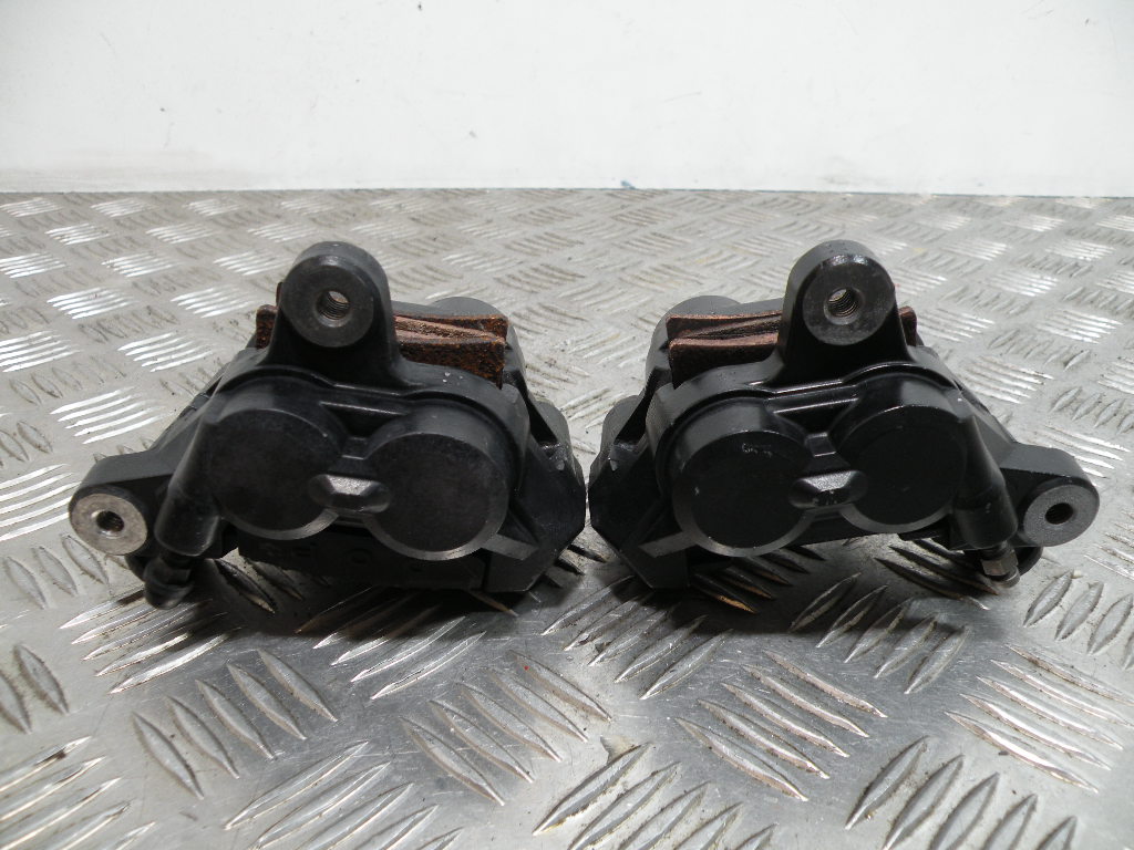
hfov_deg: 65.3
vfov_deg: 51.4
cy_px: 425
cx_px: 567
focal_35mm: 27
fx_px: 885
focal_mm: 4.7
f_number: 2.8
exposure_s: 1/78.1
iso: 100
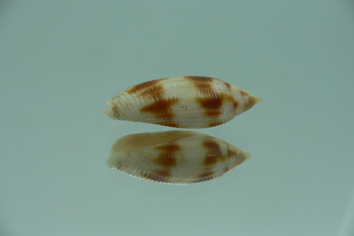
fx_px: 364
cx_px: 175
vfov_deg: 35.9
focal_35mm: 37
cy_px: 120
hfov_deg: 51.9
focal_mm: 4.6
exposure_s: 1/80
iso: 80
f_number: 2.8
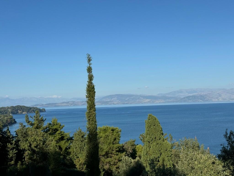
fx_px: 324
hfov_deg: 39.7
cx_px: 117
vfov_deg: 30.3
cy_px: 88
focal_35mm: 48
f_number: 1.78
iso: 64
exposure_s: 1/6410
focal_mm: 6.76
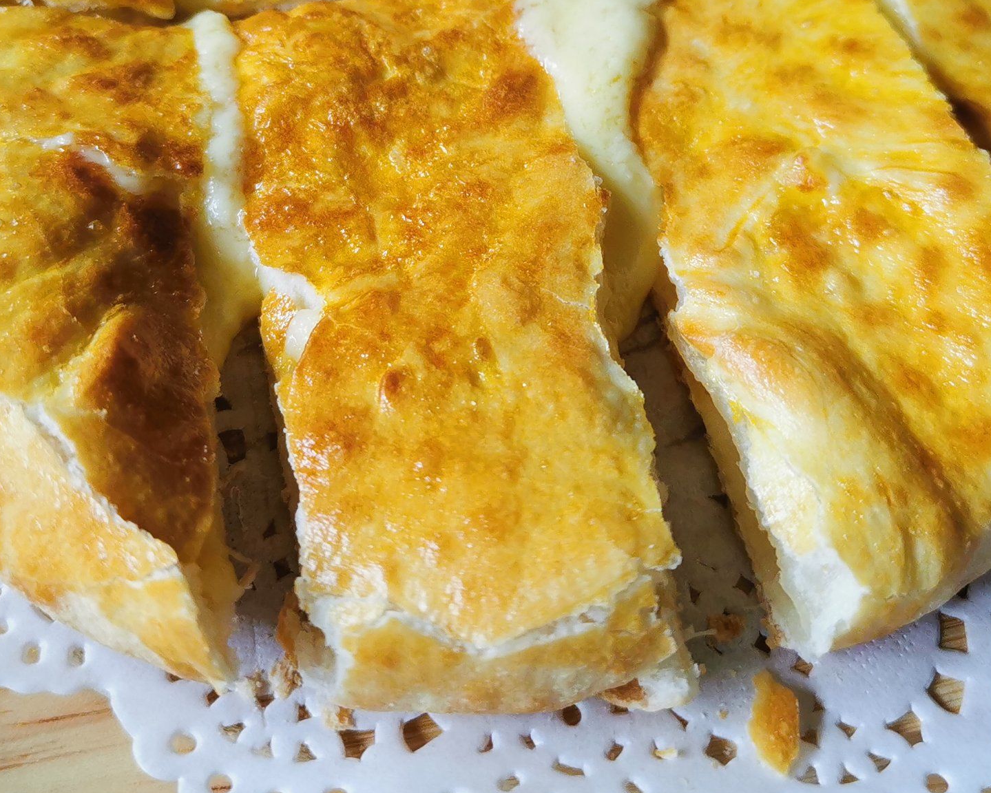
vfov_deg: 29.6
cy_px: 160
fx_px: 1467
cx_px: 526
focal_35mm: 50
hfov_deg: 37.3
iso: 80
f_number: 1.8
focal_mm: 5.58
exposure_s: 1/100
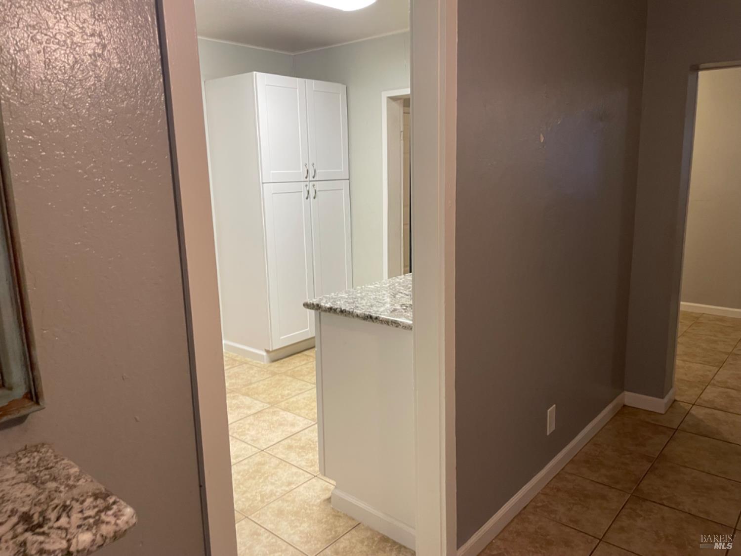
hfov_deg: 67.3
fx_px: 557
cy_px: 278
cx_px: 370
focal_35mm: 26
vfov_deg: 53.1
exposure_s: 1/60
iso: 125
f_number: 1.6
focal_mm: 4.2
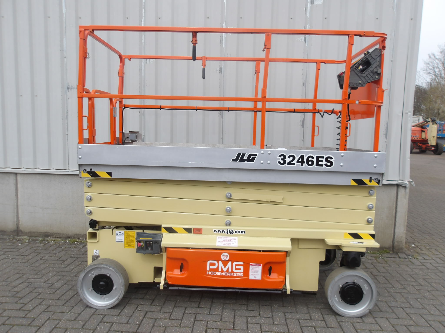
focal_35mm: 27
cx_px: 222
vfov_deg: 51.4
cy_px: 166
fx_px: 347
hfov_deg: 65.3
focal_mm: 4.9
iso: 100
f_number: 3
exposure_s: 1/631
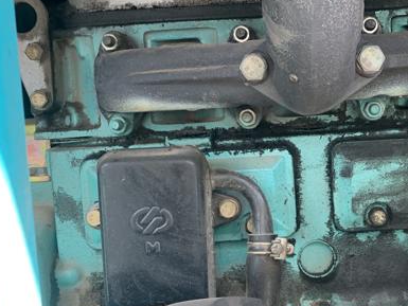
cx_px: 314
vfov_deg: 27.0
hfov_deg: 34.7
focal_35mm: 54
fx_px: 637
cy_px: 192
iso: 100
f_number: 1.8
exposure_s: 1/76
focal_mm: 4.25
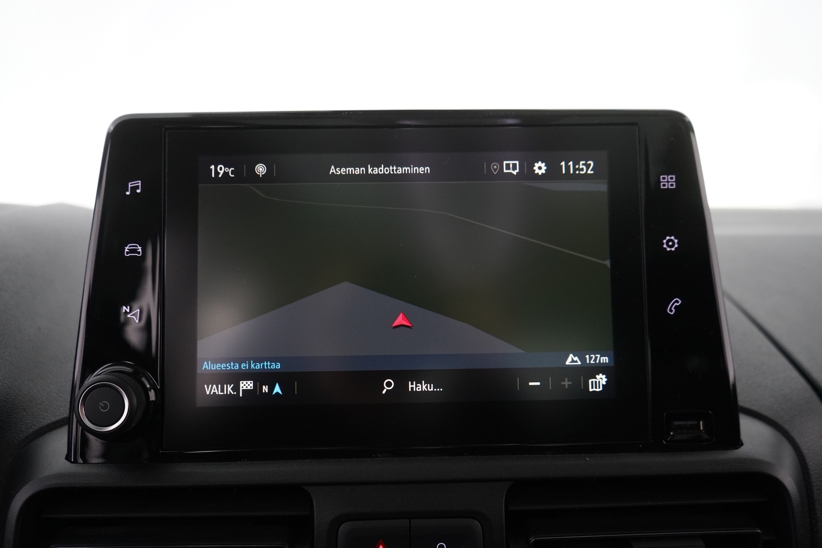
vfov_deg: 46.4
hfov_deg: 65.5
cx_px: 411
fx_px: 639
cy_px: 274
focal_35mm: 28
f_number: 3.5
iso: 4000
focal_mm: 28
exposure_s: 1/60
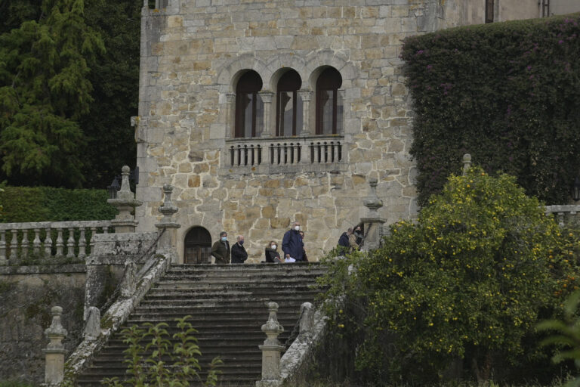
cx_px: 290
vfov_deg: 6.9
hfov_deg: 10.3
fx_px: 3222
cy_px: 194
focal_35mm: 200
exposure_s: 1/1600
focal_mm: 200
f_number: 5.6
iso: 1250
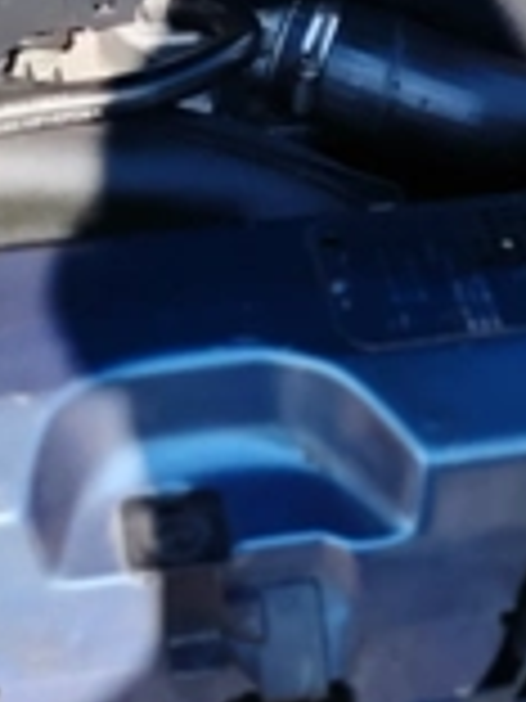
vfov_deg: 15.4
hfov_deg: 12.0
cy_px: -166
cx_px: 157
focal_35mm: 123
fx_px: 2492
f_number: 4
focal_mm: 5.25
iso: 100
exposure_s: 1/202
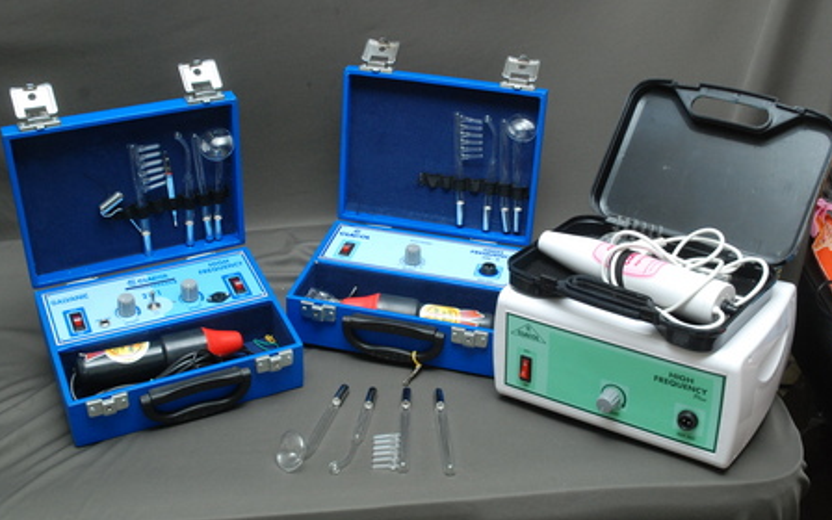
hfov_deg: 40.6
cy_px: 266
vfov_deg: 26.0
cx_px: 399
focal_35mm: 50
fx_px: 1124
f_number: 9
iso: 640
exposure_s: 1/125
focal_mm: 29
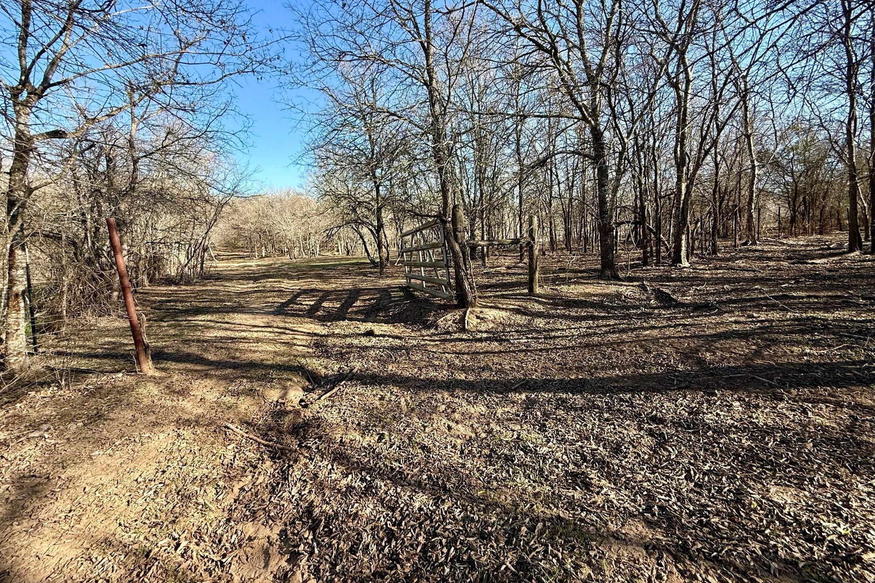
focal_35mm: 15
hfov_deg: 100.4
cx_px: 438
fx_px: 365
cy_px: 246
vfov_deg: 76.8
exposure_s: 1/672
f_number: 2.2
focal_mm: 2.22
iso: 64
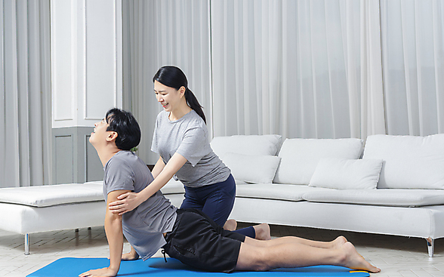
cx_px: 221
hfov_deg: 38.9
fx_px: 629
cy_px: 149
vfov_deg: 24.8
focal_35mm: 52
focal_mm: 50
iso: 100
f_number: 6.3
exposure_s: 1/160
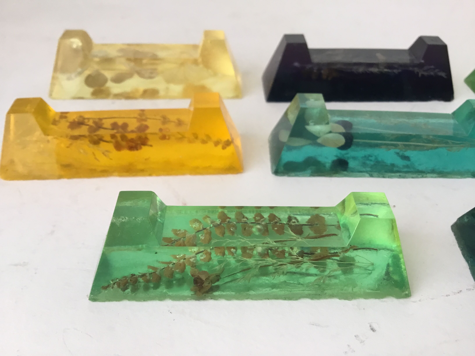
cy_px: 178
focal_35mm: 31
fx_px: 425
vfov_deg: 45.4
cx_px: 238
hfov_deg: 58.4
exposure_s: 1/33
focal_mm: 3.3
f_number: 2.4
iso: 32
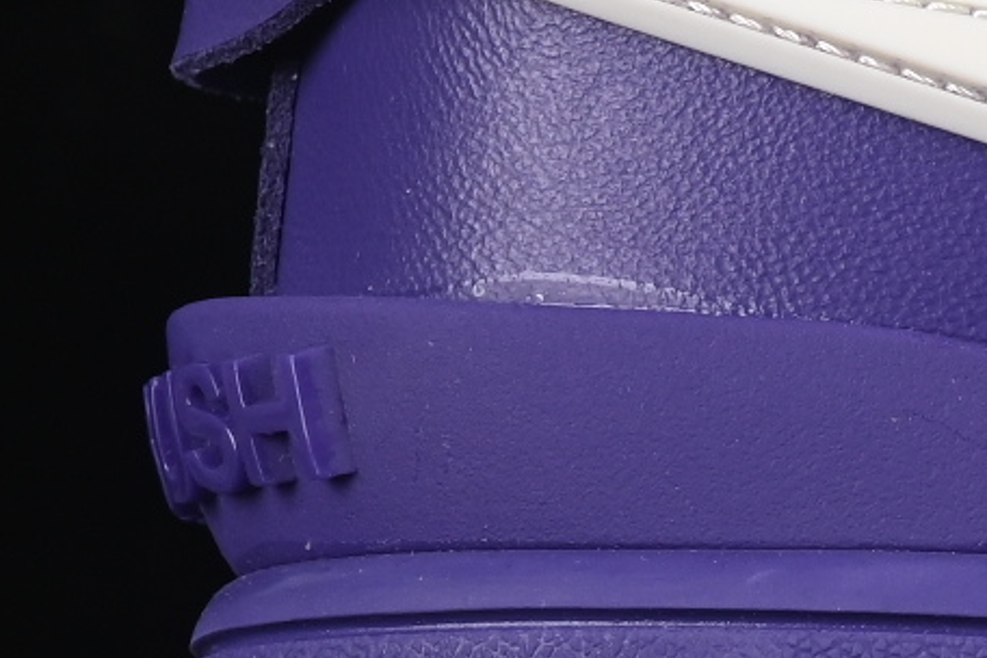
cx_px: 2284
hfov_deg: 4.4
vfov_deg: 3.0
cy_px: -39
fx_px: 12556
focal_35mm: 458
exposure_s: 1/80
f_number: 7.1
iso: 160
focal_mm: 50
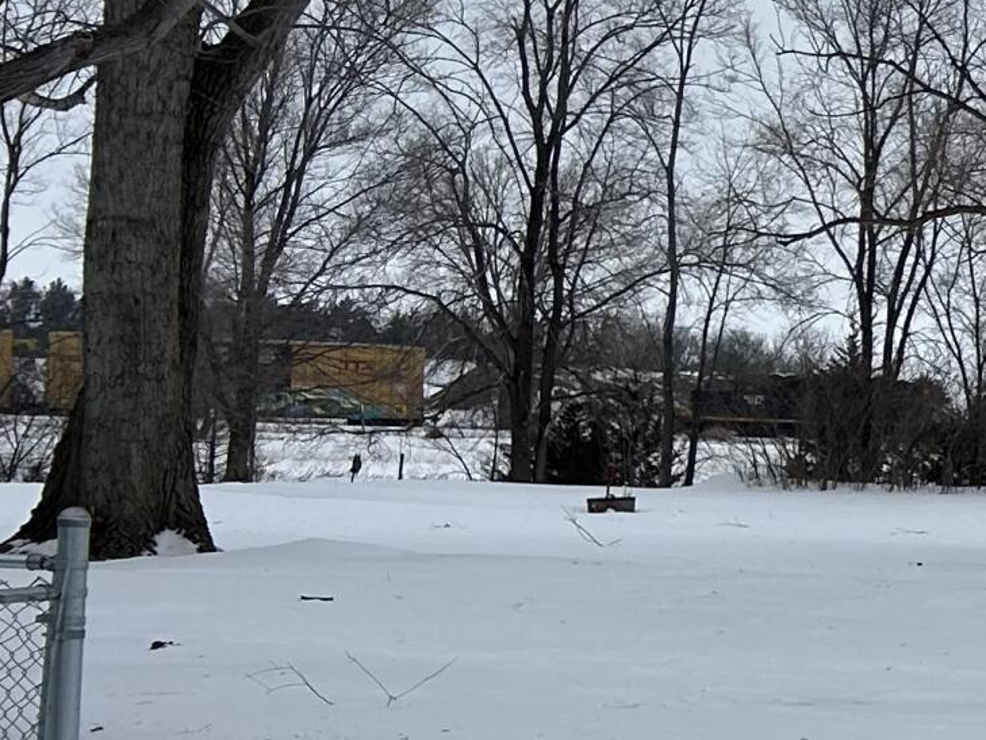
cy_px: 383
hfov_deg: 15.0
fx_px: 3048
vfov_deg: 13.8
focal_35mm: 107
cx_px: 1961
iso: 50
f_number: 1.5
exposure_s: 1/4444
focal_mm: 5.7
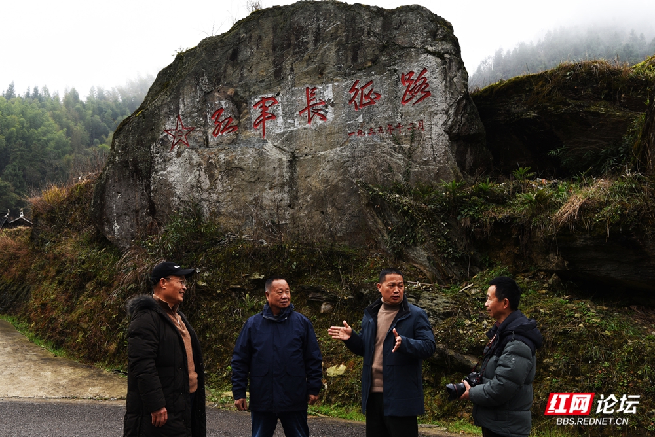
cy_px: 218
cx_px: 328
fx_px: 619
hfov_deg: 55.8
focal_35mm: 34
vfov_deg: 38.9
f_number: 11
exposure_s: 1/40
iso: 100
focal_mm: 34
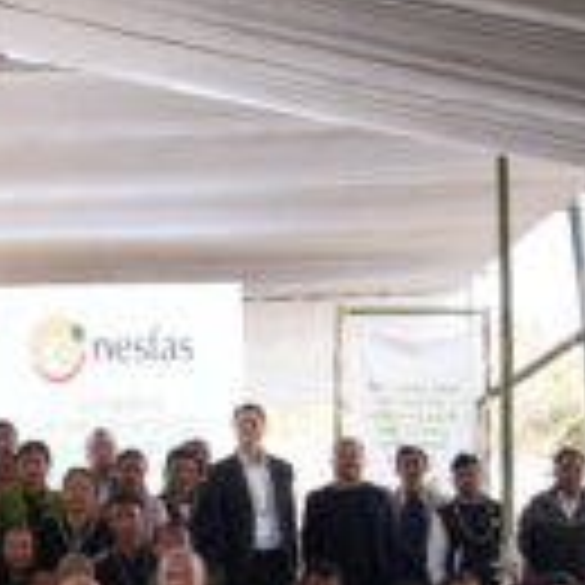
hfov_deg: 26.3
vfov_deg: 26.4
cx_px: 2
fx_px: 1185
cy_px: 574
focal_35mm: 62
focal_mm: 24
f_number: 9
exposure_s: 1/250
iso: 2000
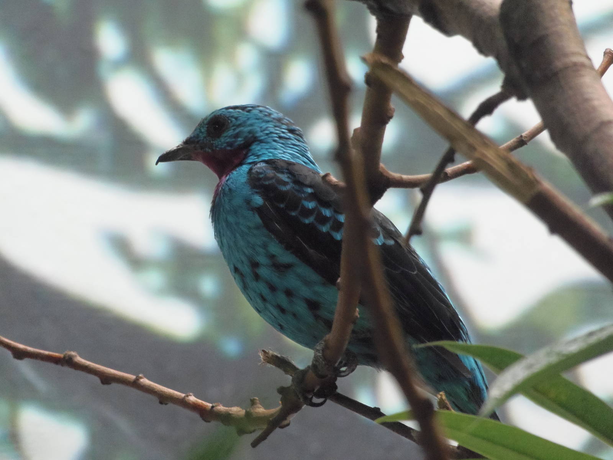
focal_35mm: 681
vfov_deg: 2.2
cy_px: 230
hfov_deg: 2.9
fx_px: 12060
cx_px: 306
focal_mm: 126.2
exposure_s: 1/100
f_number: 5.3
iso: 400
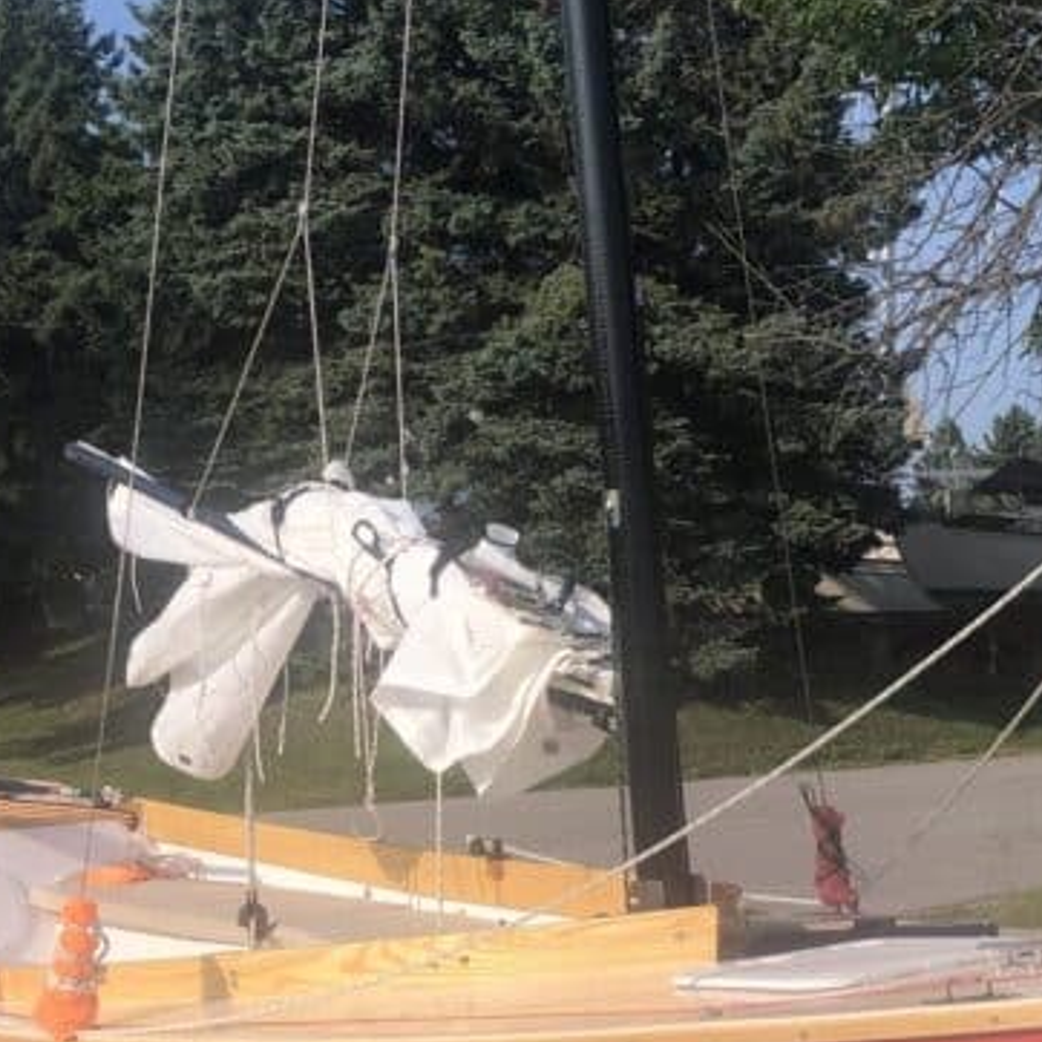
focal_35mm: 70
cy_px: 720
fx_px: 2384
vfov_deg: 24.5
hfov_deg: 24.5
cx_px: 699
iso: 20
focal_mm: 4
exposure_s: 1/2667
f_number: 1.8
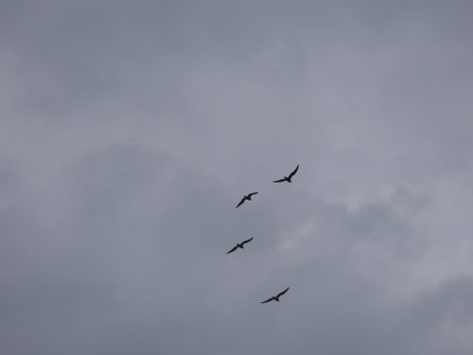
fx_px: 2268
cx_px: 236
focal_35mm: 166
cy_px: 178
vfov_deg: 8.9
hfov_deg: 11.9
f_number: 5.4
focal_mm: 26.98
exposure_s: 1/400
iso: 100
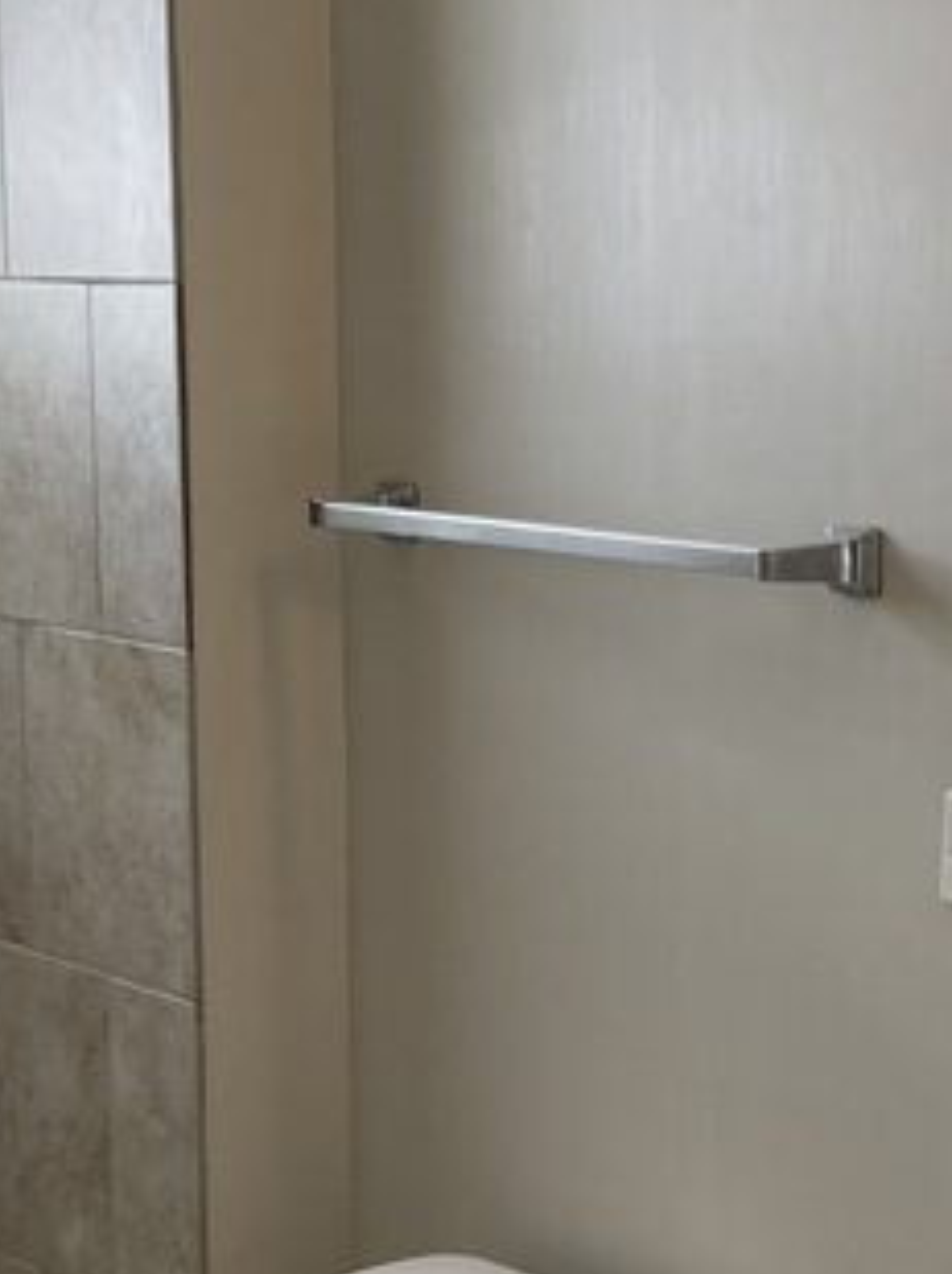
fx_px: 3601
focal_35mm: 98
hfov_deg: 14.8
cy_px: 928
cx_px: 977
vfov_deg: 19.9
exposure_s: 1/129
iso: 20
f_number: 1.8
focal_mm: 3.99
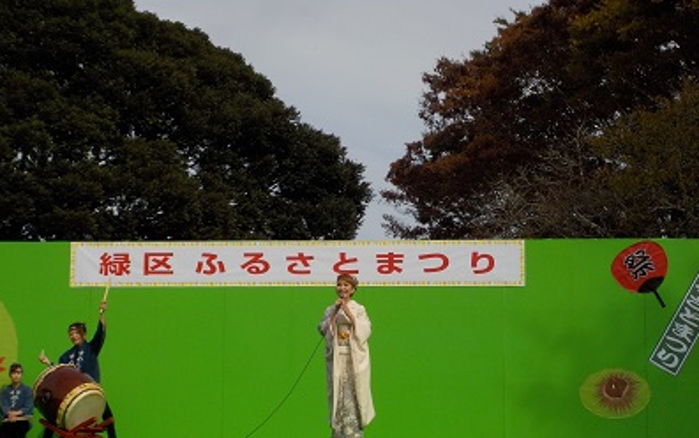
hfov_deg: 27.1
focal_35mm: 76
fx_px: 1449
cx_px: 348
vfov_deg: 17.2
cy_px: 240
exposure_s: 1/1250
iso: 125
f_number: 5.3
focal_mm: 9.7
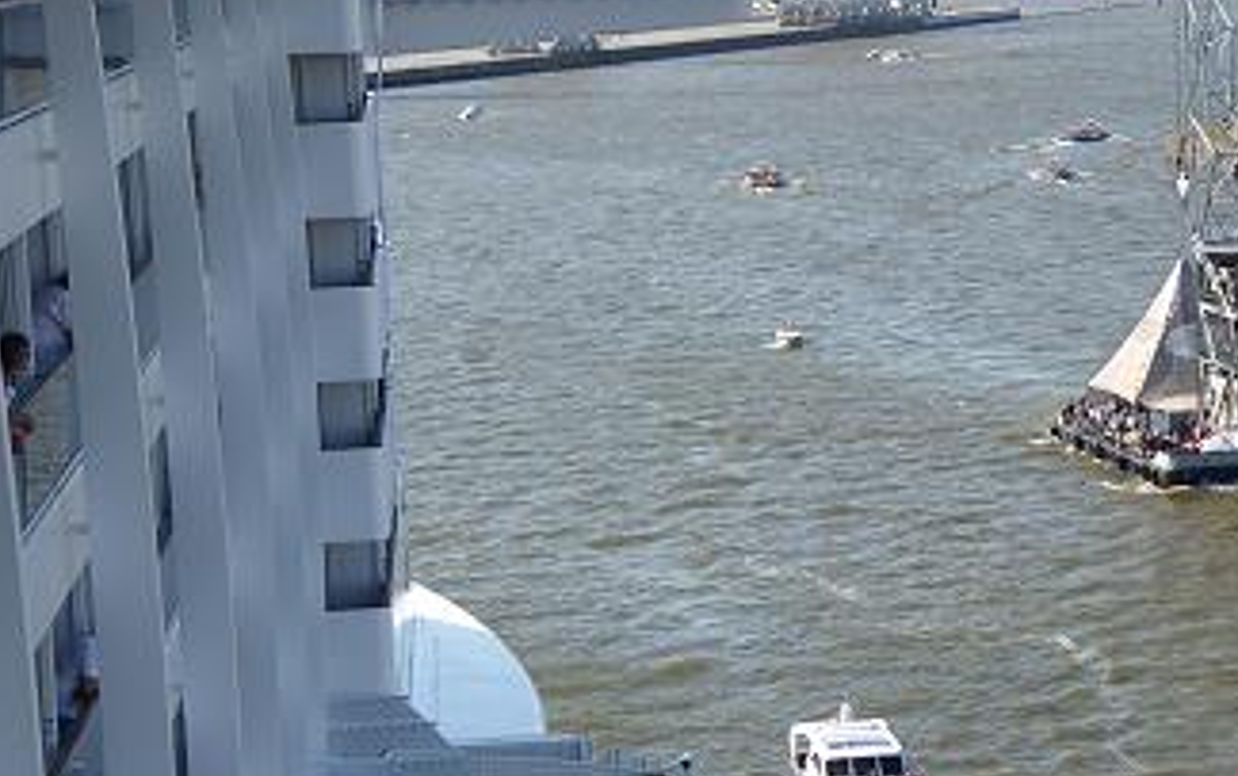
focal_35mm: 119
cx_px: 745
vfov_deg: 11.0
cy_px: 528
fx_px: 4018
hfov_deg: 17.5
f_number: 4.8
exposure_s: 1/320
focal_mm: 15
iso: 100
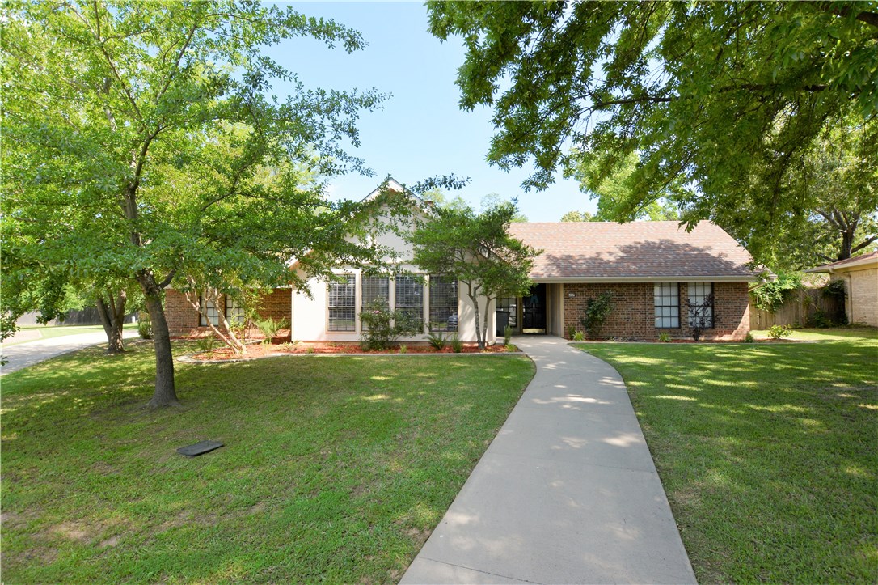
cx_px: 439
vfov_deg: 77.3
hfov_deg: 100.4
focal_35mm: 15
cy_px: 292
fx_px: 366
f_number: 7.1
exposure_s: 1/200
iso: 200
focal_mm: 10
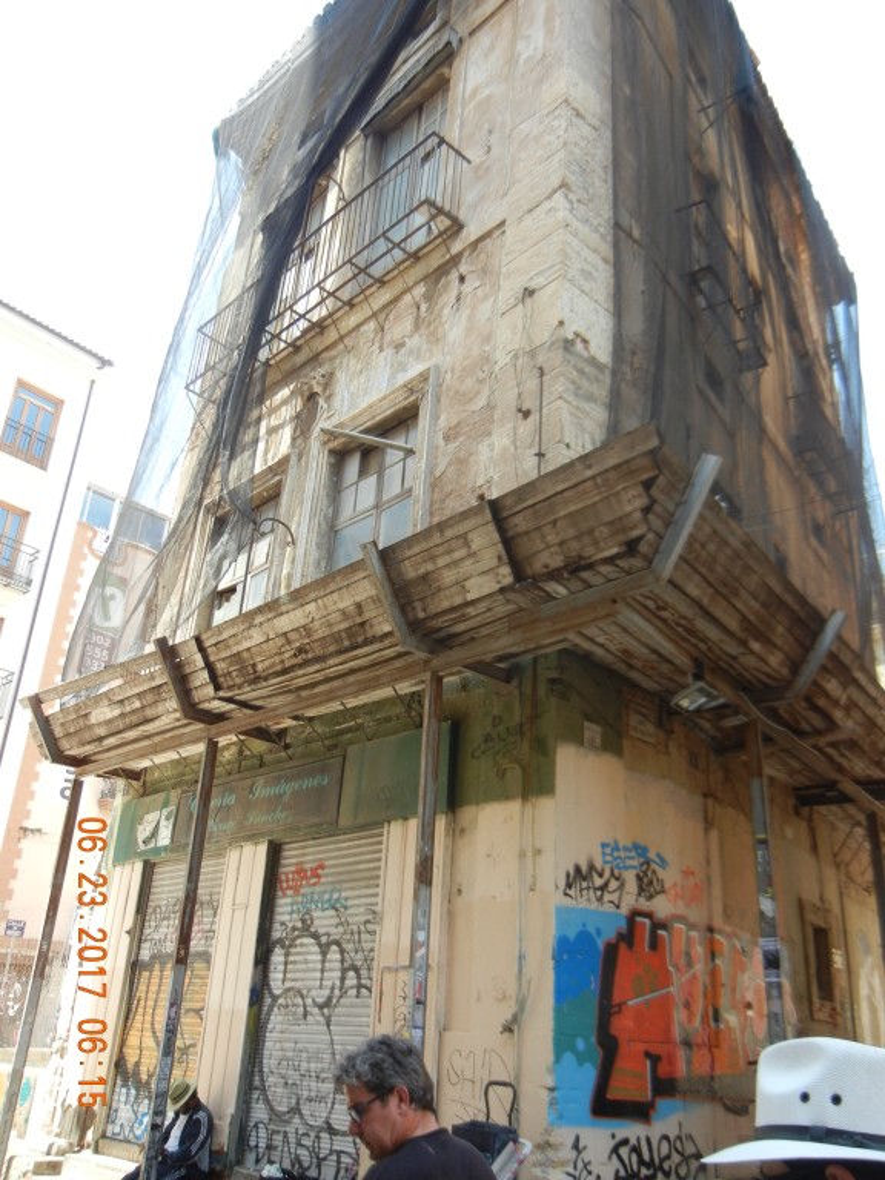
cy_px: 590
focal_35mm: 30
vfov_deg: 60.0
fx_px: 1023
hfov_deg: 46.8
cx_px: 442
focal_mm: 5.4
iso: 216
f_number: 3.5
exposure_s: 1/250
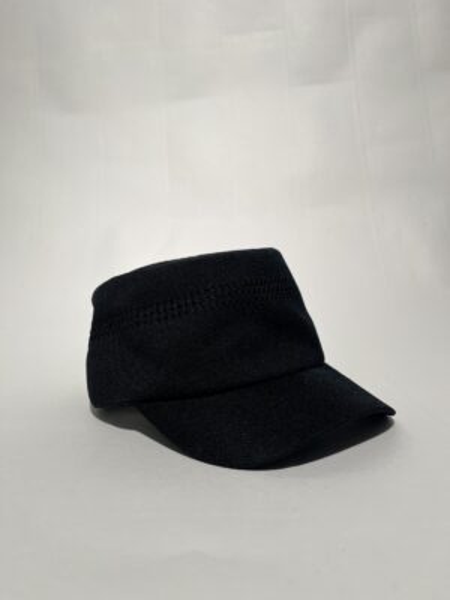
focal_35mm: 26
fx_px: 451
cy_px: 300
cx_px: 225
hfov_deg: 53.1
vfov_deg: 67.3
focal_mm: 5.1
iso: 50
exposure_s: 1/394
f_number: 1.6
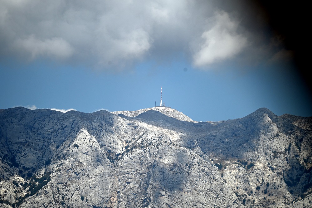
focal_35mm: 300
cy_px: 104
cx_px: 156
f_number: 5.6
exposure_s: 1/1250
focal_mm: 300
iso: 100
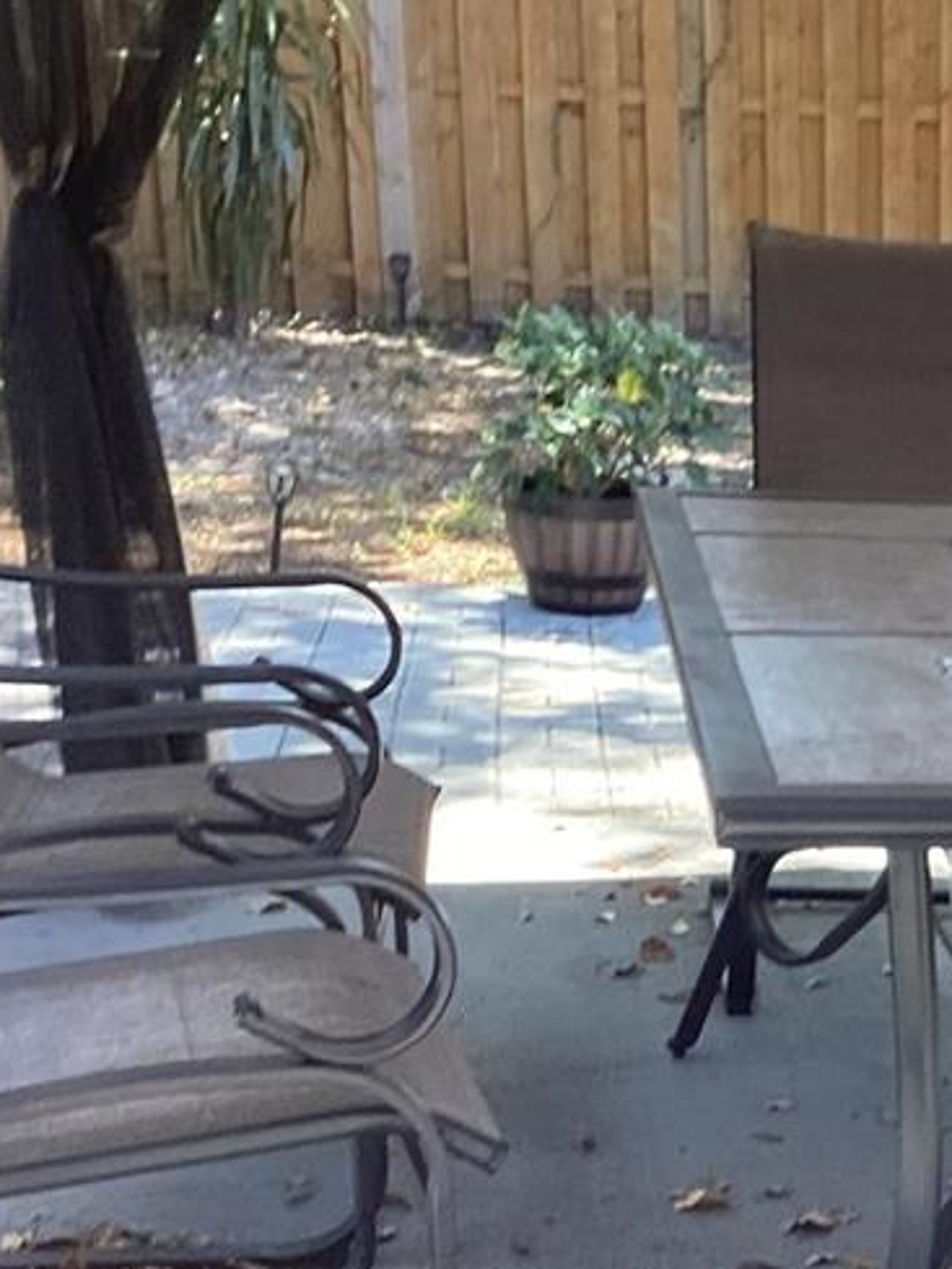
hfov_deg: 18.6
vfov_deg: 25.2
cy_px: 1017
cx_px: 1053
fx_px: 2786
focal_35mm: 76
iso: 64
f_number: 2.4
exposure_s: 1/120
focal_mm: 3.3
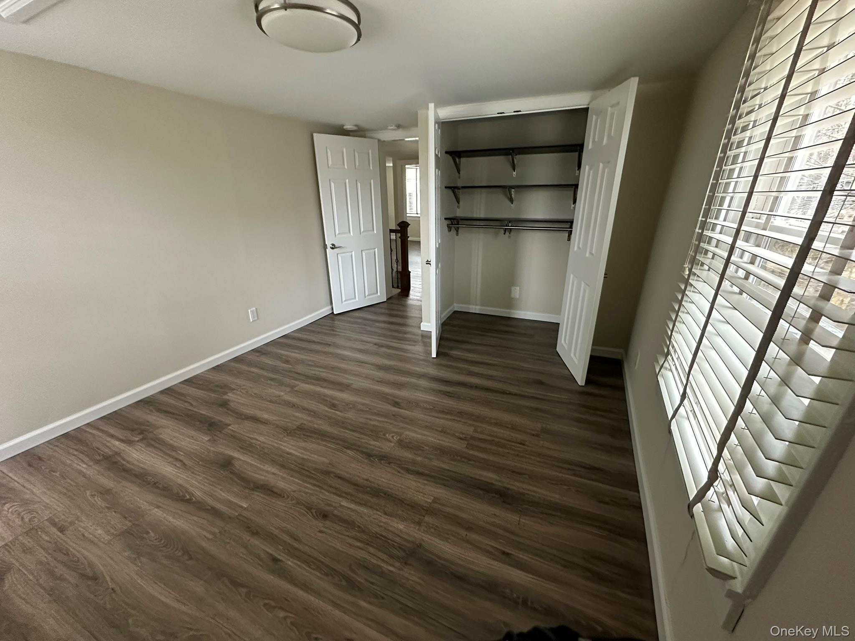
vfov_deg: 85.7
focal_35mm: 14
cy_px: 320
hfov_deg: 102.1
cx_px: 428
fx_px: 346
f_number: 2.2
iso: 640
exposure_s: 1/60
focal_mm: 2.22
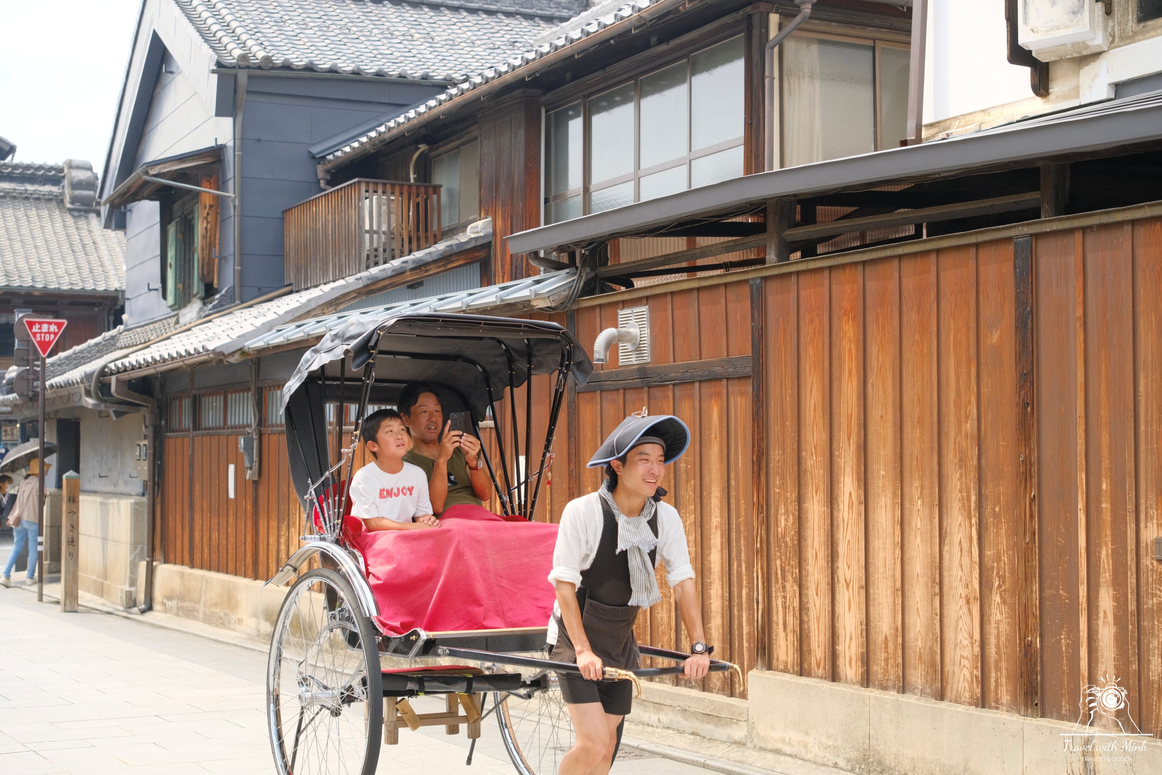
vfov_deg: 27.0
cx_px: 581
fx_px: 1614
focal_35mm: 50
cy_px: 388
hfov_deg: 39.6
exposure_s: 1/2200
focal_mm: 33
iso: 800
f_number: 3.2
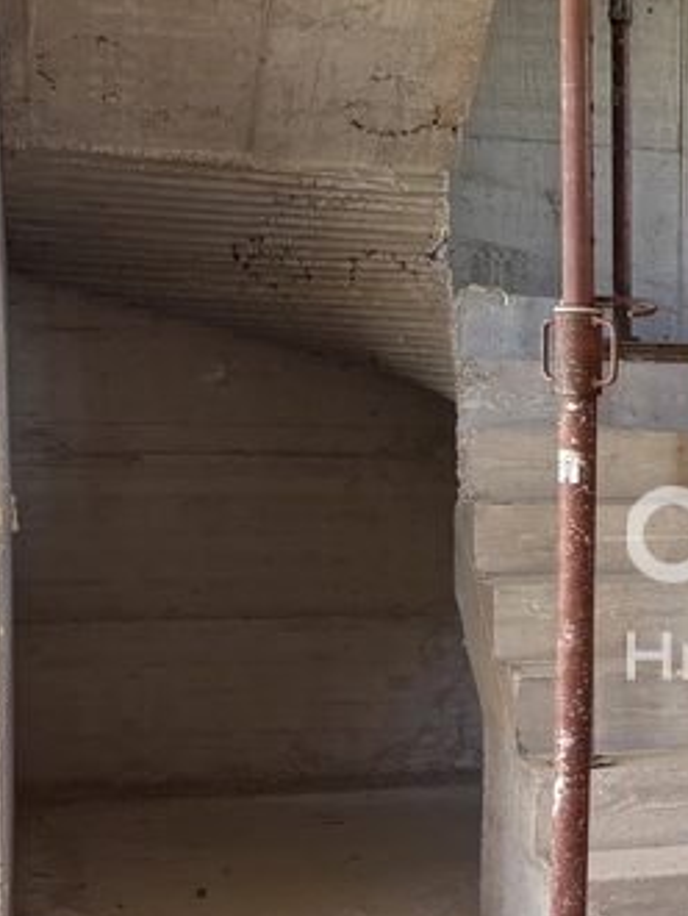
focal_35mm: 85
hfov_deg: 15.9
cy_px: 583
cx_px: 1046
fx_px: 2250
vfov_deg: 22.9
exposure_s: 1/149
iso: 40
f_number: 1.6
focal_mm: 5.96
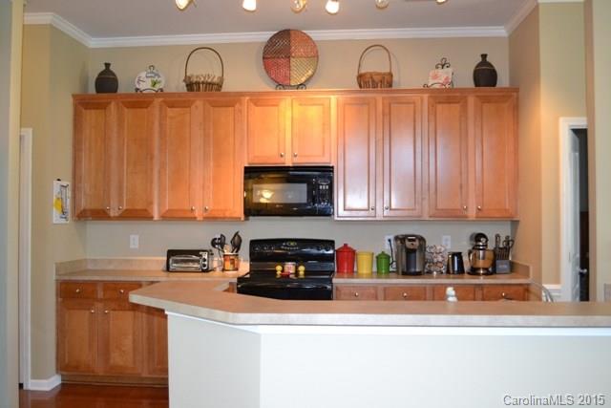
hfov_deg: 53.1
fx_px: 611
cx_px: 306
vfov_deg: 36.9
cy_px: 204
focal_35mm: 36
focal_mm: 24
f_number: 4
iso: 2200
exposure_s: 1/60
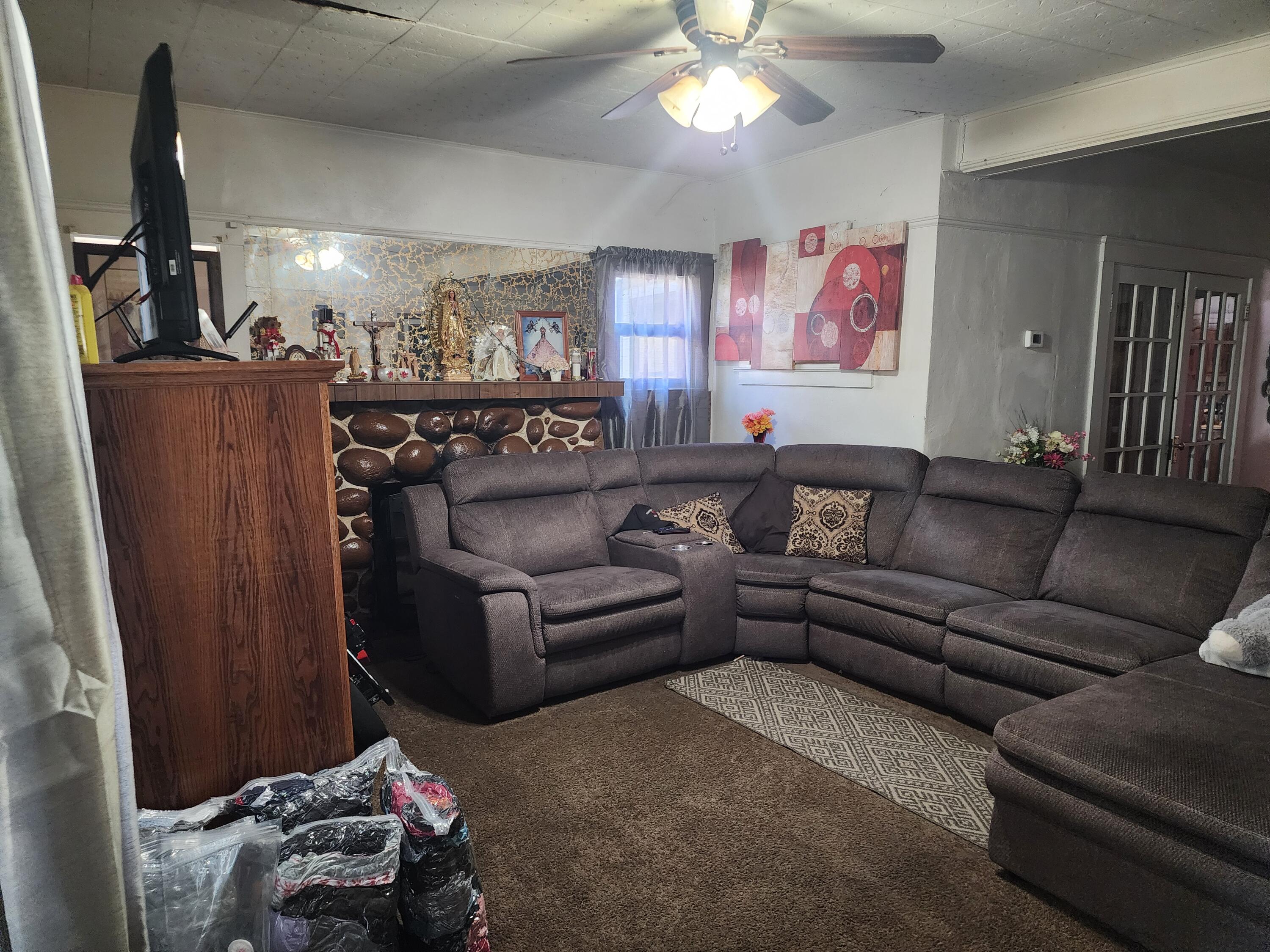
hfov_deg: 73.9
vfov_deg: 58.9
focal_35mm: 23
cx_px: 635
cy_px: 476
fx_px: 844
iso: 640
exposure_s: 1/60
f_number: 1.8
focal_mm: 6.4
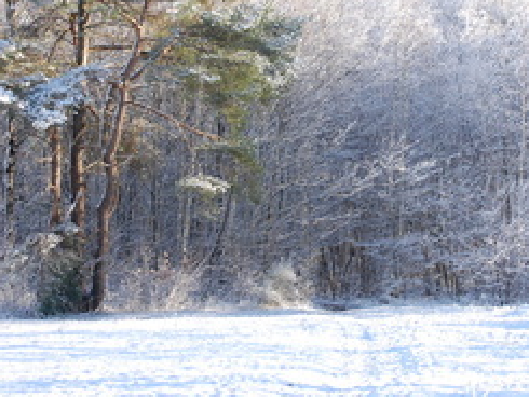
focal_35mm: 149
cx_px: 333
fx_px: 2277
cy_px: 82
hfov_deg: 13.2
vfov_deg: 9.9
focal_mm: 55
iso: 400
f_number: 10
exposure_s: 1/200
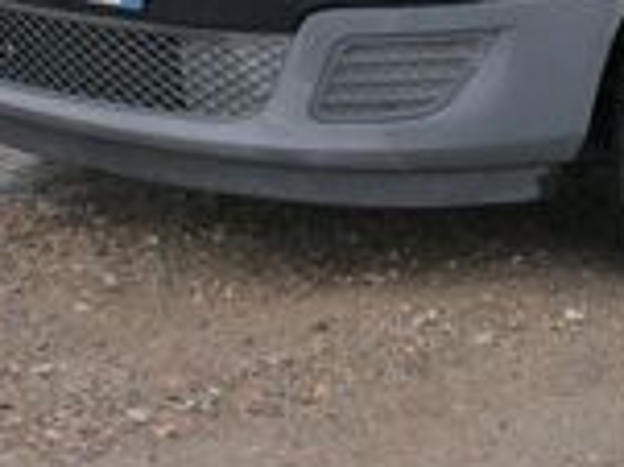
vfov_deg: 10.7
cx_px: 682
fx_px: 2468
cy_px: -66
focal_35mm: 137
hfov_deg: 14.1
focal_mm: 19.5
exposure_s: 1/200
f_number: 5.6
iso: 200
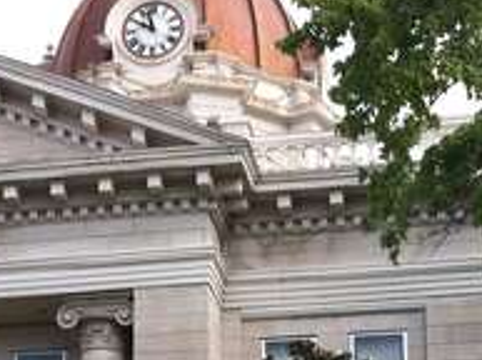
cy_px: 452
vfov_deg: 10.0
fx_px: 2015
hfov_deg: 13.6
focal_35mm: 145
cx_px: 167
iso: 80
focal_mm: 3.85
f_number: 2.8
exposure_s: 1/815
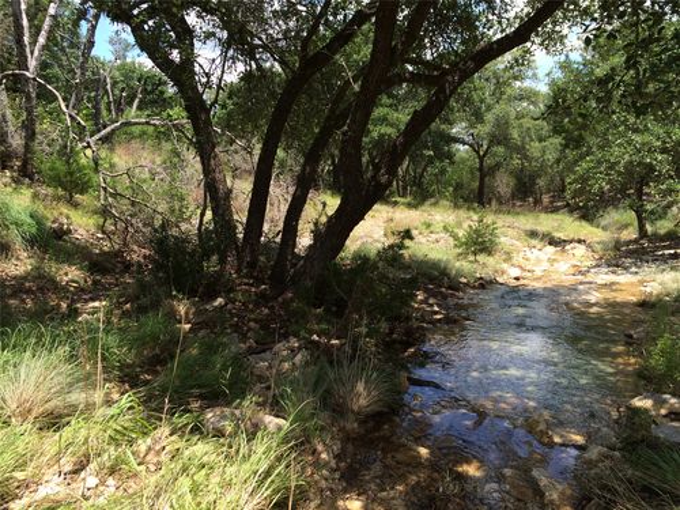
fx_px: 570
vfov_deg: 48.2
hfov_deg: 61.7
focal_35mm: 29
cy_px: 255
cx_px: 340
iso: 32
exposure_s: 1/892
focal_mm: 4.15
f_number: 2.2
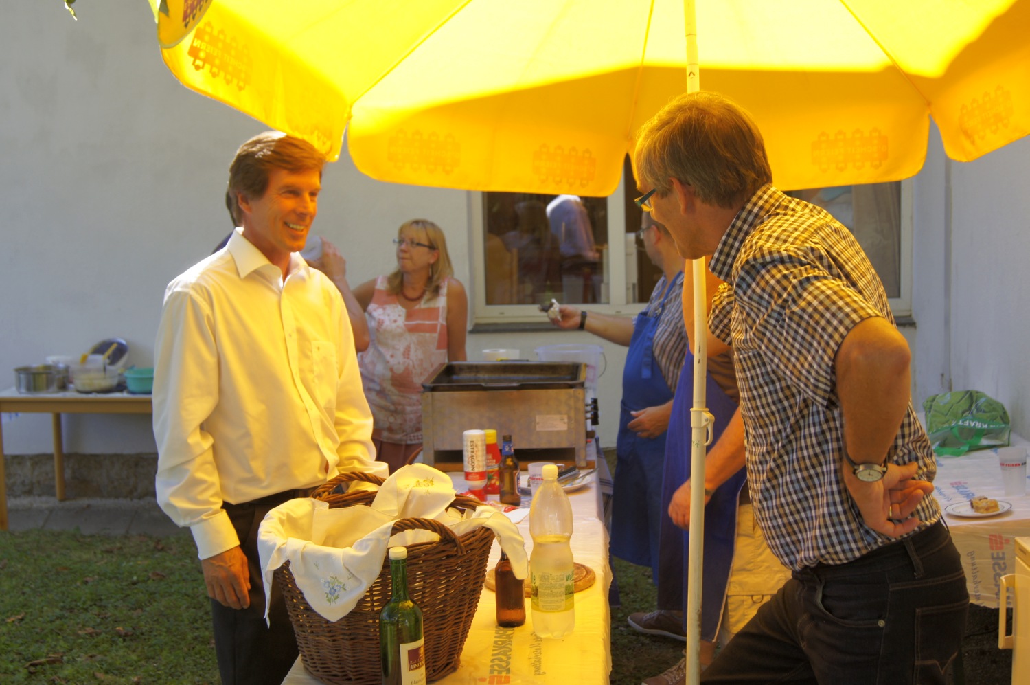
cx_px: 515
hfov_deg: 43.6
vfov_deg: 29.8
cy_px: 342
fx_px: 1286
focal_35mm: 45
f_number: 5.6
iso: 100
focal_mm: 30
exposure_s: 1/60
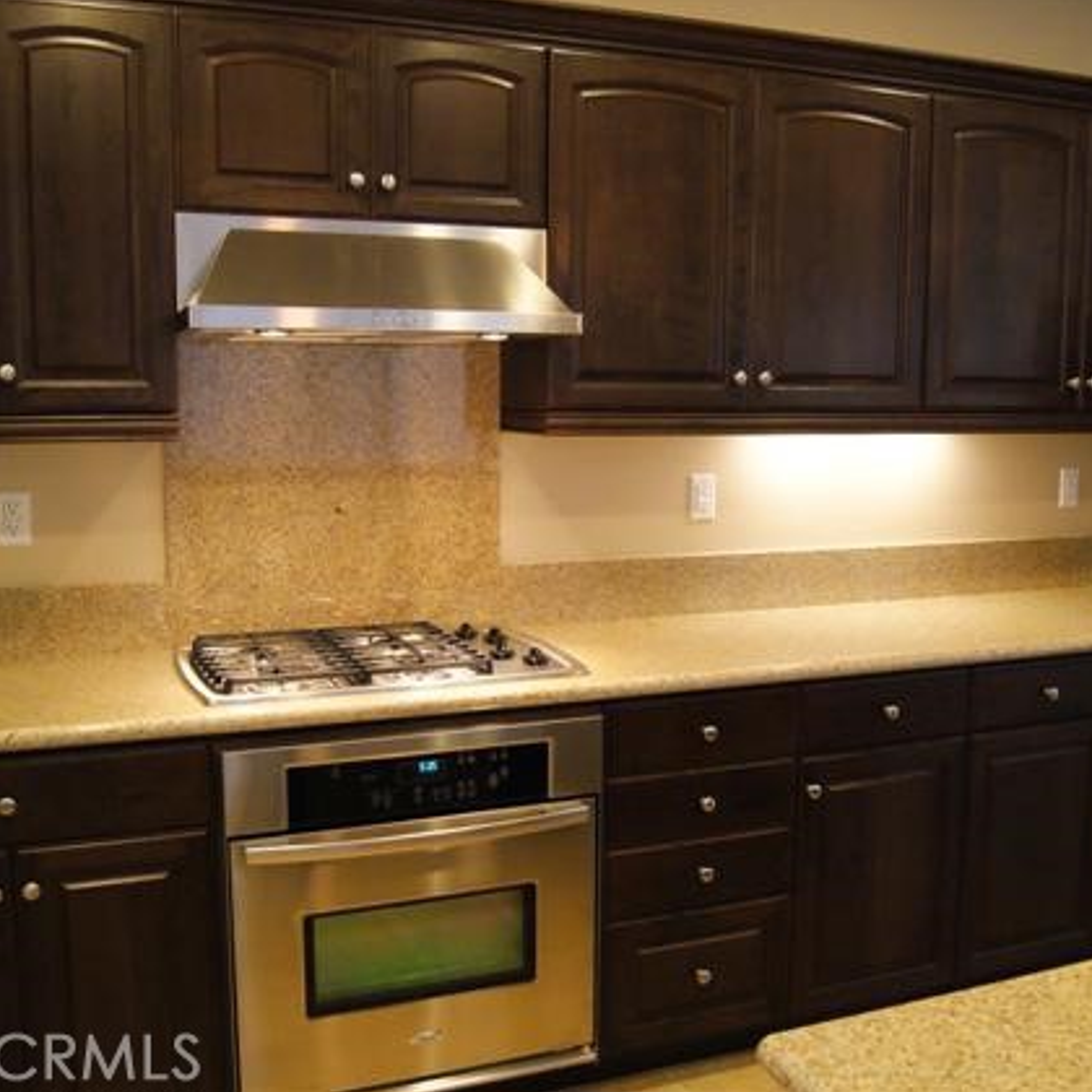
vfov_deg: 47.2
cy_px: 540
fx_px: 1249
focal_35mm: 35
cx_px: 580
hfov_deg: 47.2
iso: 1600
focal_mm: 18
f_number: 5
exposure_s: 1/60
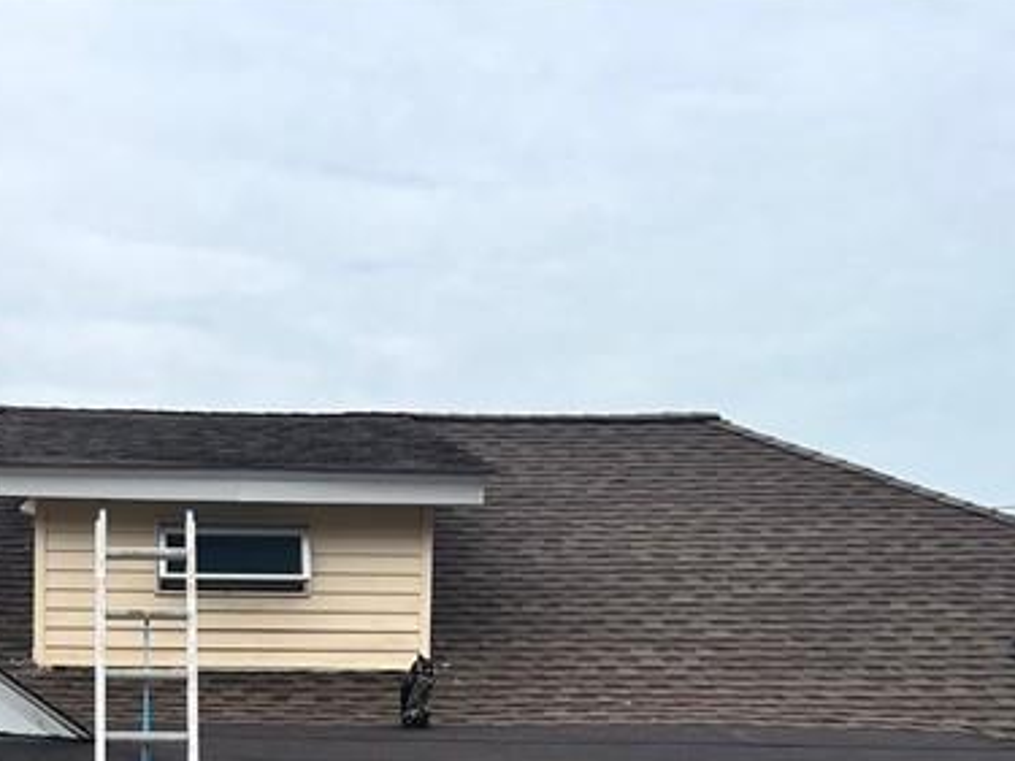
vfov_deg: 19.0
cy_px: 1026
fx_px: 2081
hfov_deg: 26.7
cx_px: 154
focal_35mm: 71
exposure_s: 1/445
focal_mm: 5.7
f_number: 1.5
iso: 50
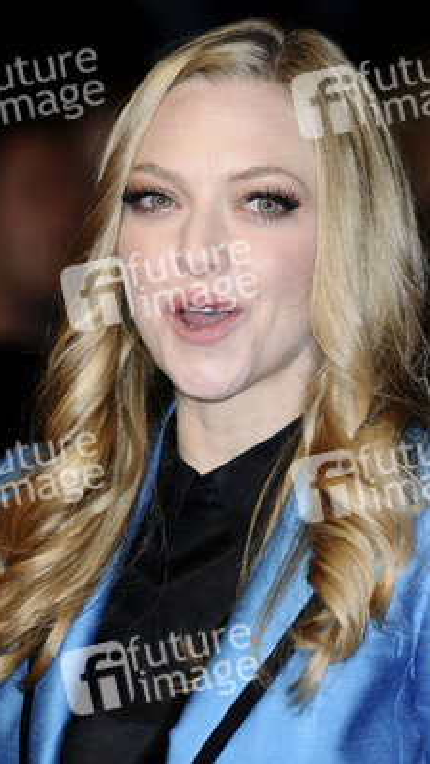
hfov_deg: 3.8
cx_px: 216
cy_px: 382
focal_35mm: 316
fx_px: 6403
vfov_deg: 6.8
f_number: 4.5
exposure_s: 1/200
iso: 320
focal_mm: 200
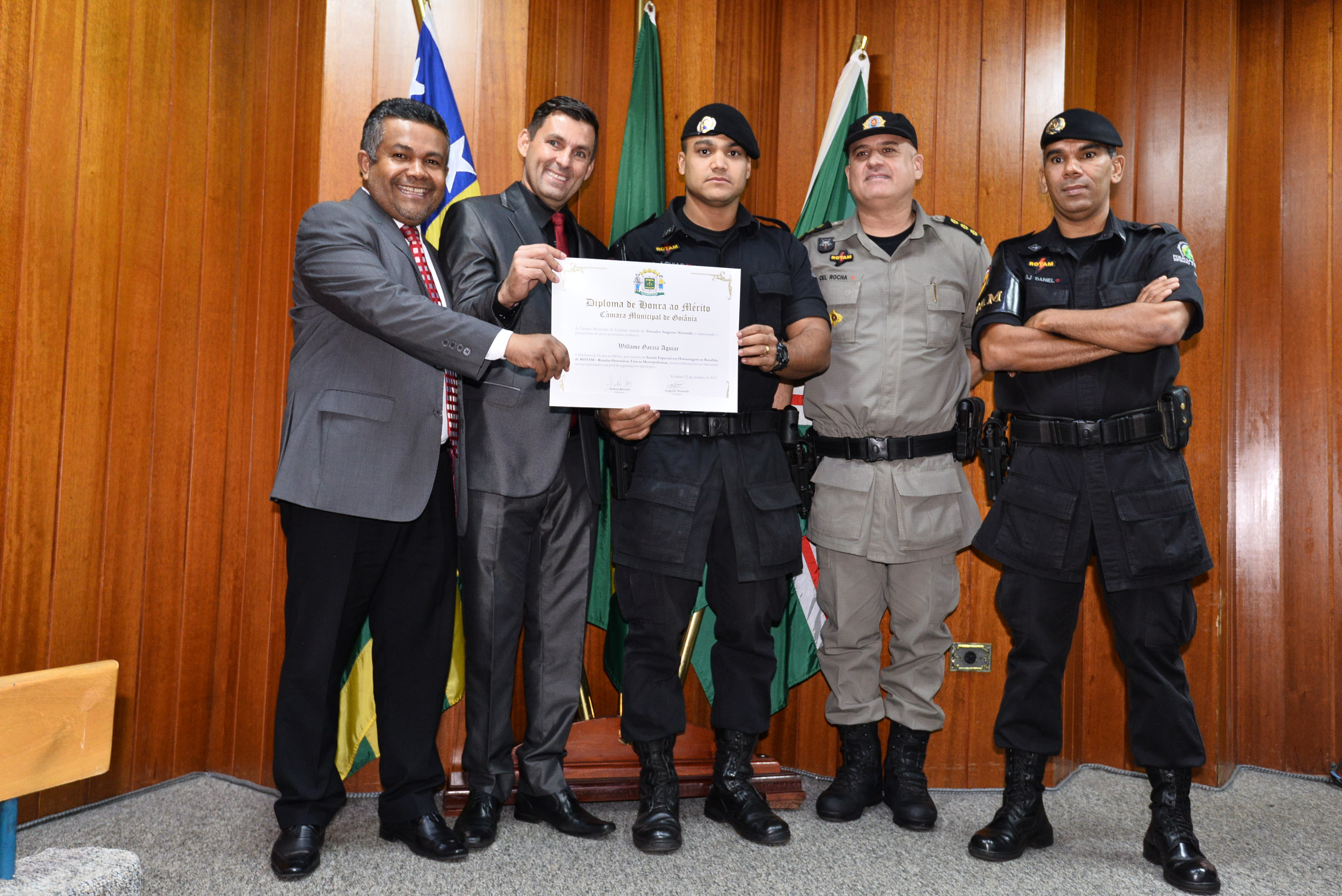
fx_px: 1119
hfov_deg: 61.9
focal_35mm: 30
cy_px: 448
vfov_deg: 43.6
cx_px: 671
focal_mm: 30
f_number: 4.5
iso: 1250
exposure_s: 1/60
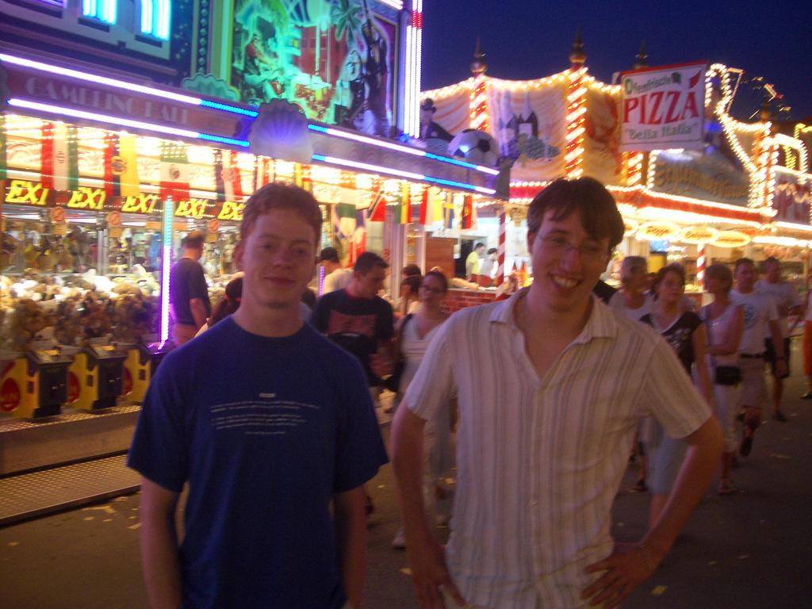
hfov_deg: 52.6
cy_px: 304
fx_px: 821
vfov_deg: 40.7
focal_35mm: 35
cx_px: 406
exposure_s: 1/25
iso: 100
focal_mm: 5.8
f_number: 2.6
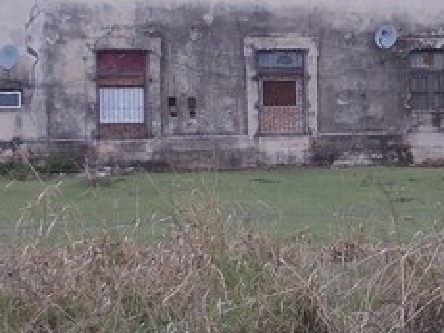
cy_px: 123
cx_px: 338
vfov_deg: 11.7
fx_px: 1615
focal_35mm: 126
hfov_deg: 15.6
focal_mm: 5.3
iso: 80
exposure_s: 1/320
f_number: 3.1
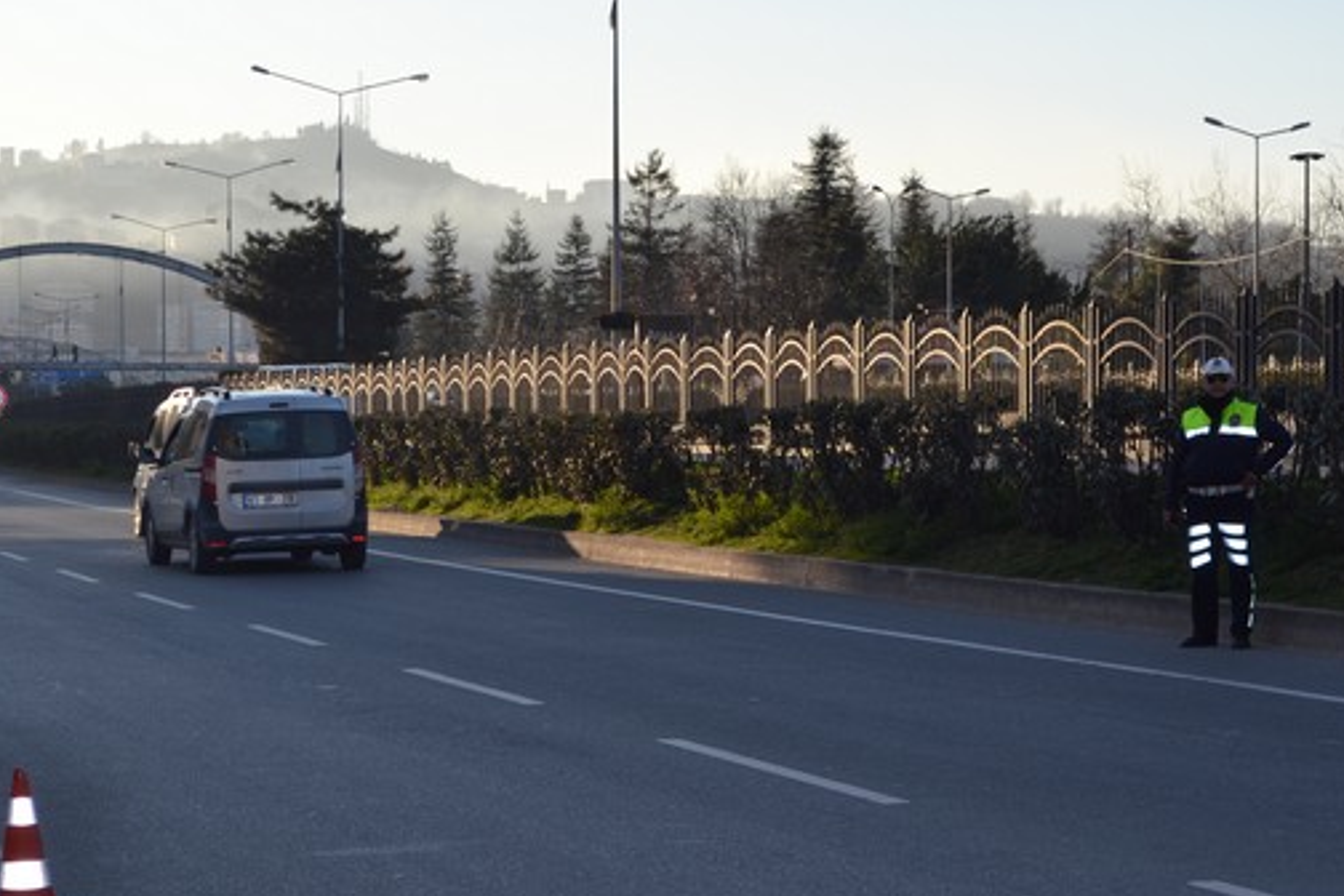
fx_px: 4094
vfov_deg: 12.5
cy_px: 572
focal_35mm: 110
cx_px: 651
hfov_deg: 18.6
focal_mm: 55
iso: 100
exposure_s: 1/200
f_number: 8
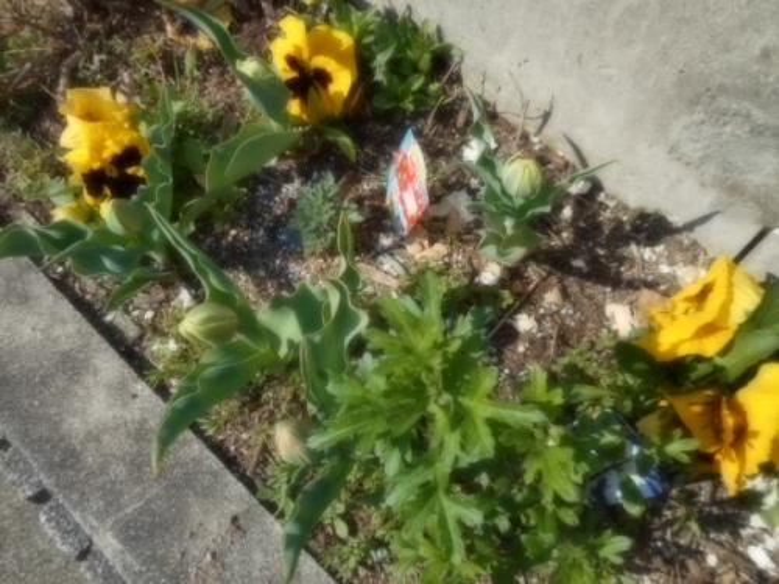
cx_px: 390
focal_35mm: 29
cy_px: 292
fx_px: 653
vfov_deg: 48.2
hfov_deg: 61.7
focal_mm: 5.2
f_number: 4
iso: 80
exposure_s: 1/640
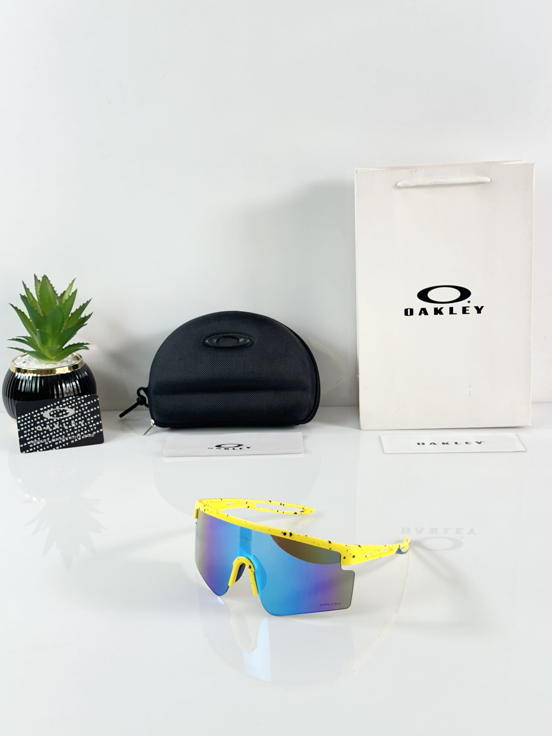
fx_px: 1021
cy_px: 368
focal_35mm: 48
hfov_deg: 30.3
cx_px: 276
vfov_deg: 39.7
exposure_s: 1/100
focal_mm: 6.86
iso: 50
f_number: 1.78
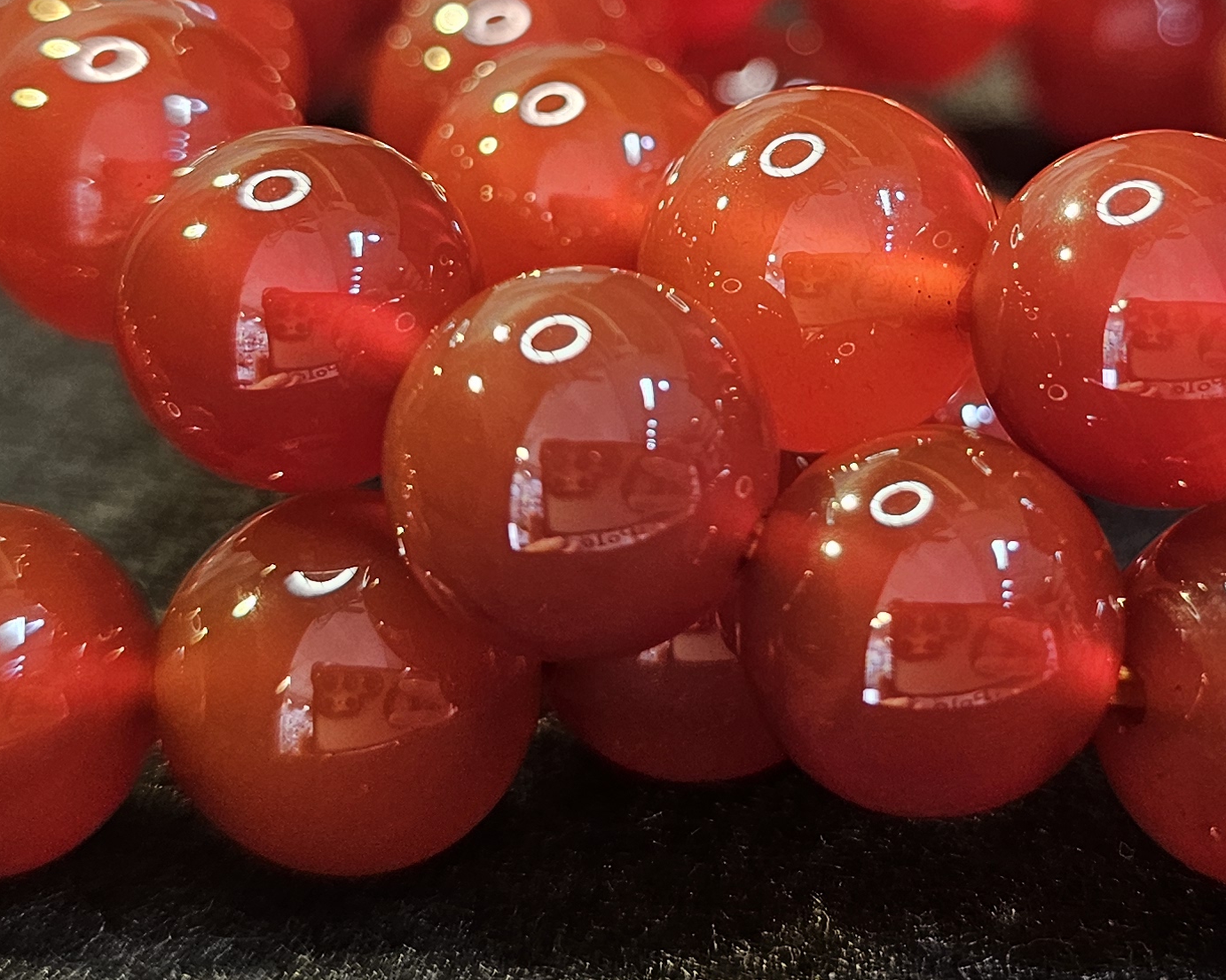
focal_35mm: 65
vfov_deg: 23.1
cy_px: 189
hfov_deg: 28.9
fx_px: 2358
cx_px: 858
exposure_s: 1/100
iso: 200
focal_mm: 6.3
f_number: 1.7
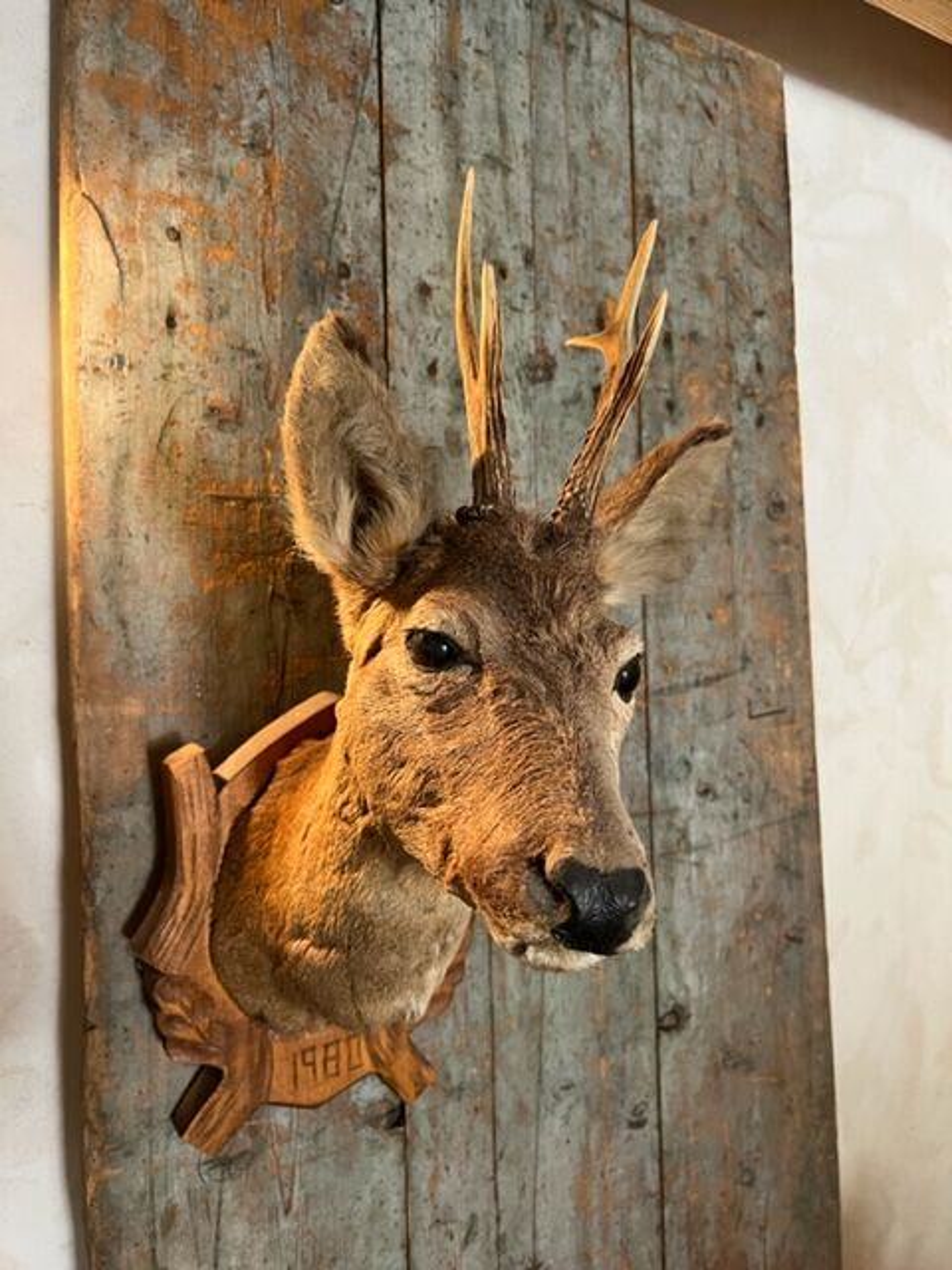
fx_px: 953
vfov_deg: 67.3
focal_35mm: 26
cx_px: 476
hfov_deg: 53.1
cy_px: 635
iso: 250
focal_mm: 5.1
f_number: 1.6
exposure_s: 1/50
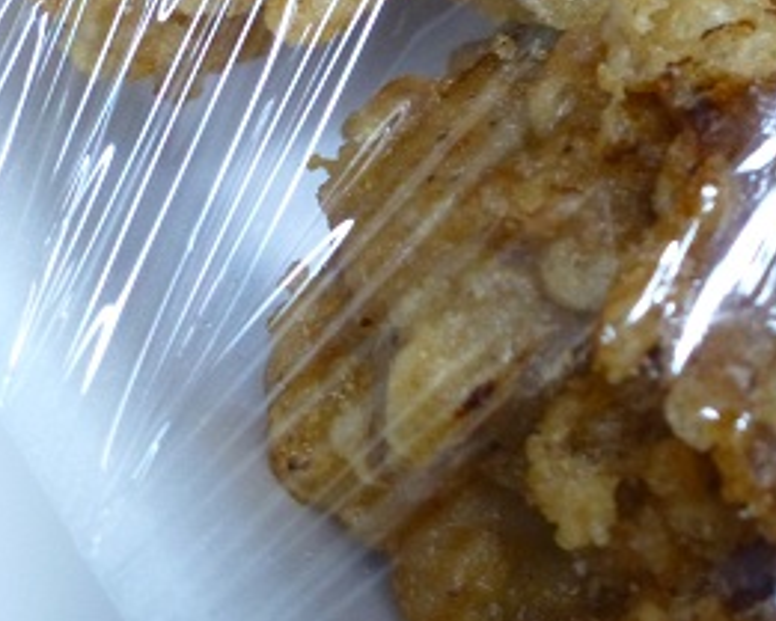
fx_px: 3194
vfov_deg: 11.0
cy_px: 3
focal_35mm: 139
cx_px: 934
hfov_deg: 13.5
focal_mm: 10.3
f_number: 4.7
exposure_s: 1/13
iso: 400
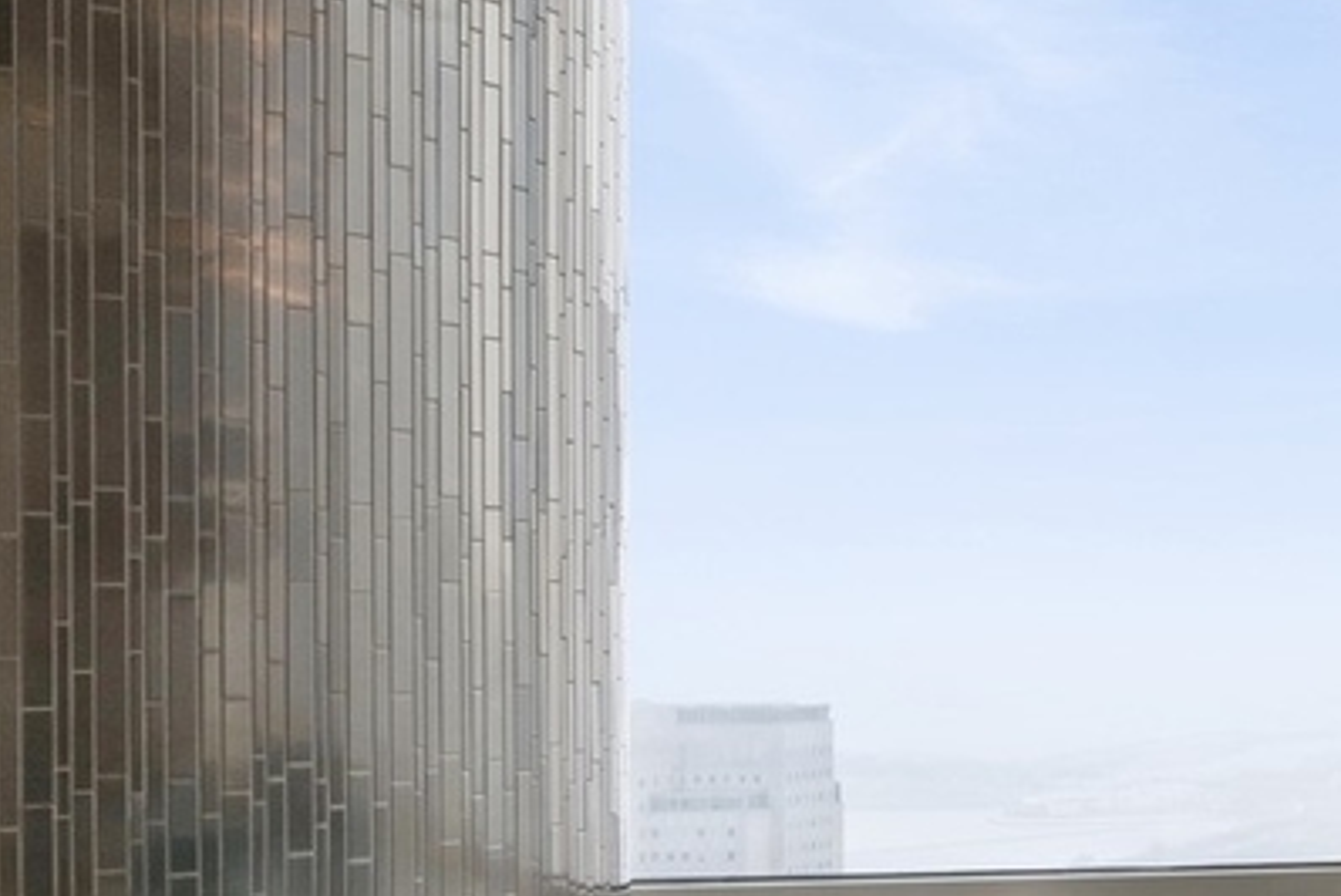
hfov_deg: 22.4
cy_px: 647
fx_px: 2274
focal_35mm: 61
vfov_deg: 22.1
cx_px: 2311
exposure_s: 1/45
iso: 200
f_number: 9.5
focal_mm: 15
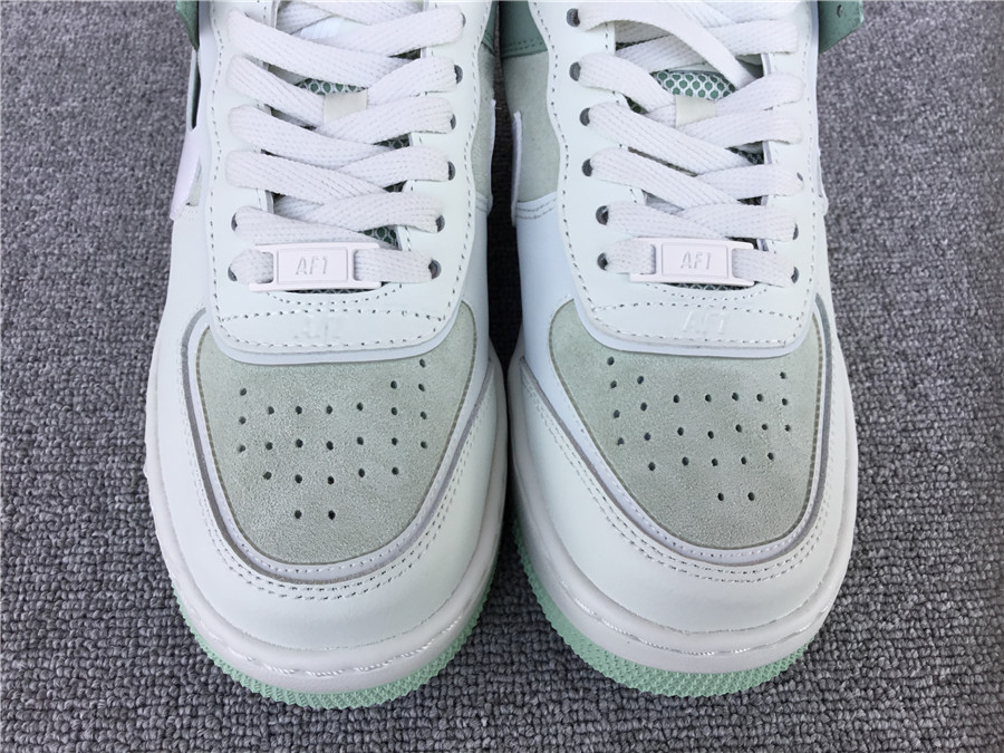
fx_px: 899
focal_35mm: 31
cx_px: 502
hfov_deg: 58.4
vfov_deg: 45.4
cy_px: 376
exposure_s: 1/254
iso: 25
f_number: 2.4
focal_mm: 3.3
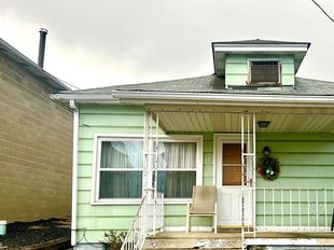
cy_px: 162
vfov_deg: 34.1
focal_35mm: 42
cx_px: 259
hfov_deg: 43.1
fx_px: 405
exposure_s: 1/206
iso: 40
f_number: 1.5
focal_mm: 5.7
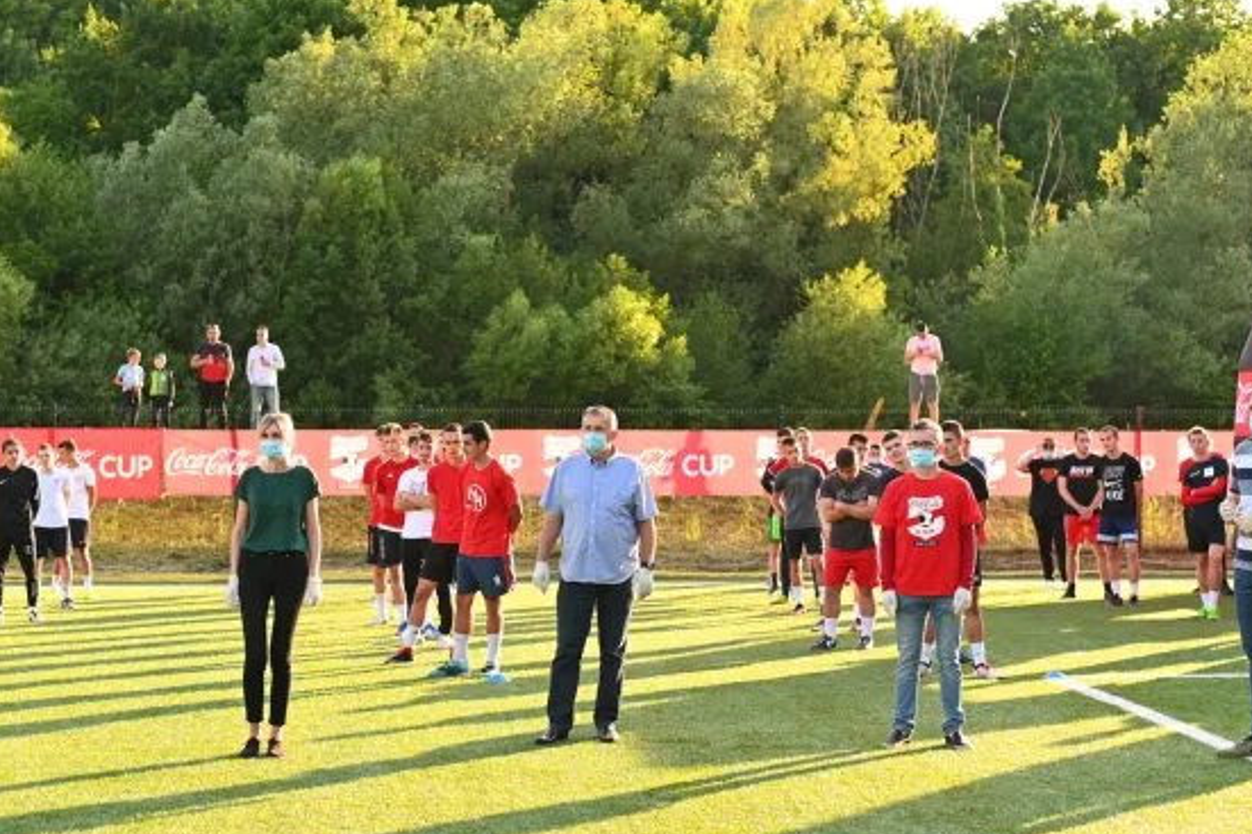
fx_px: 2399
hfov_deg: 29.2
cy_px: 407
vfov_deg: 19.7
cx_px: 532
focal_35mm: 69
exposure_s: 1/250
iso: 160
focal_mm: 50
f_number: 3.5
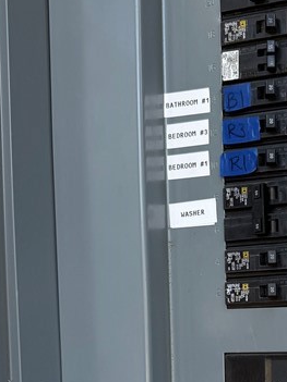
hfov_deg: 20.4
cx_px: 285
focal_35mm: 70
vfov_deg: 26.0
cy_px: 406
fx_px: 774
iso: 64
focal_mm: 6.76
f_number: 1.78
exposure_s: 1/268
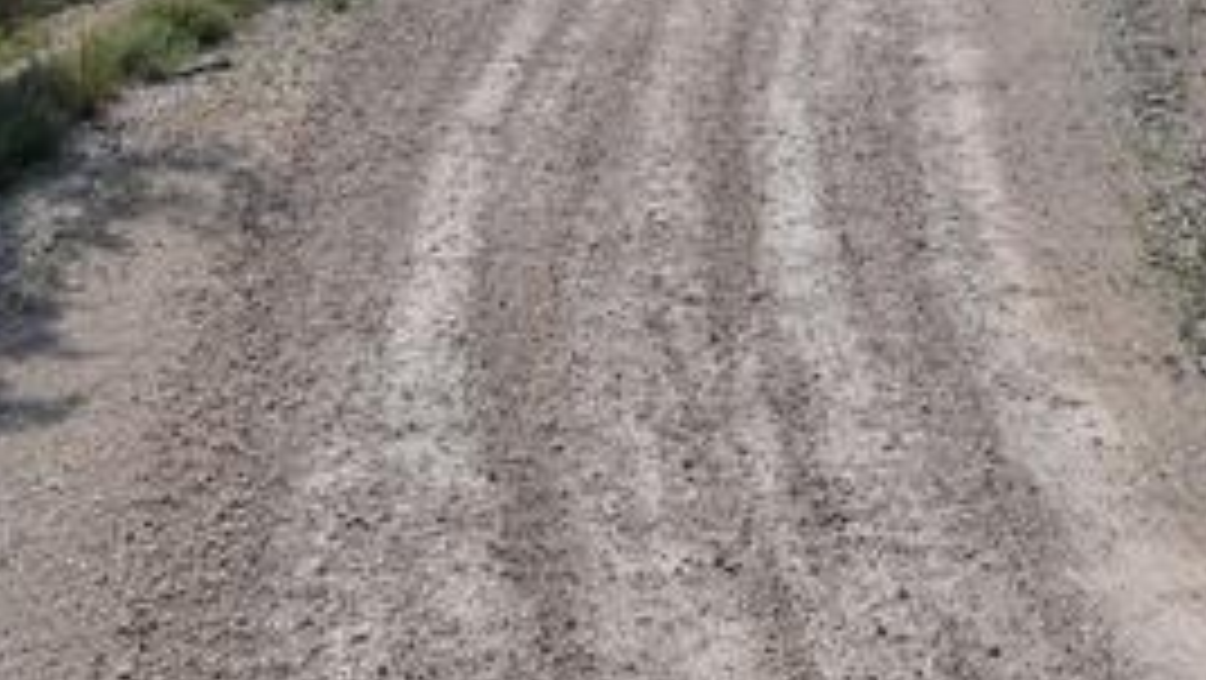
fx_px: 3199
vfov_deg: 11.6
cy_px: -313
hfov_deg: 21.0
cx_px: 1030
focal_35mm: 100
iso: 160
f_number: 2.8
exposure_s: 1/5000
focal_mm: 12.29
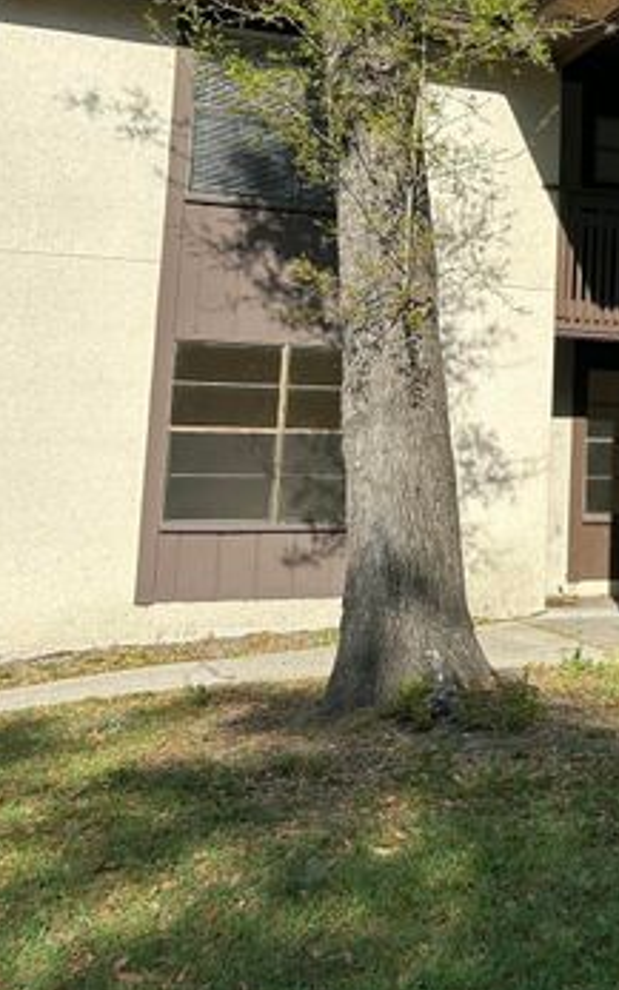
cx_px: 702
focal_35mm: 53
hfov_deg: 22.8
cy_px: 244
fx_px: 1430
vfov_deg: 37.2
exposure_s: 1/3257
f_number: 1.5
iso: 50
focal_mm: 5.7
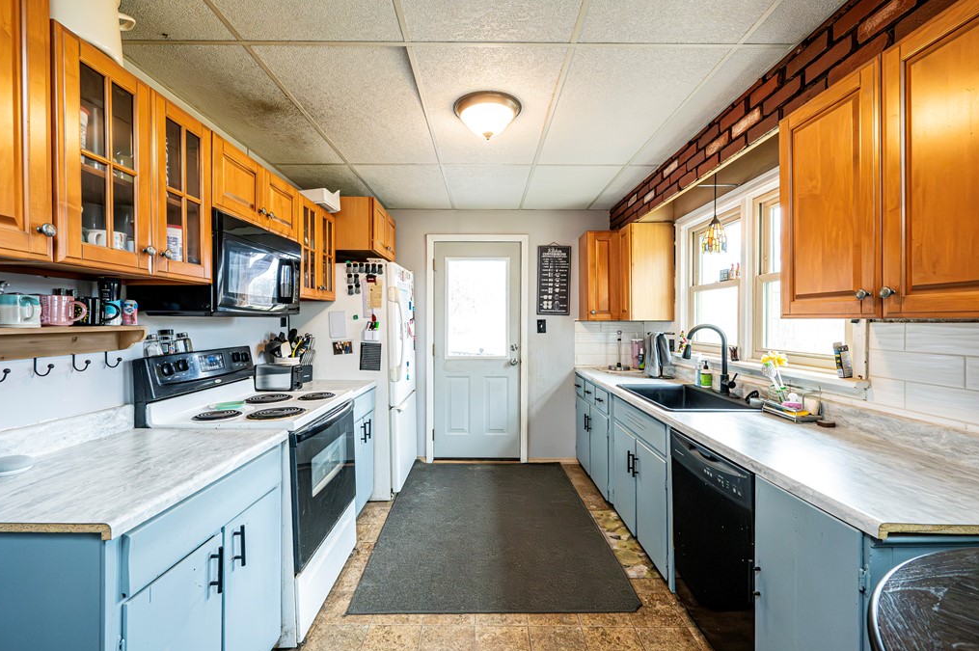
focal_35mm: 15
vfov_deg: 77.2
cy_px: 310
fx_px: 408
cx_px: 482
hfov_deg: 100.4
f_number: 8
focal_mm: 14
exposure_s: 1/200
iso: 6400
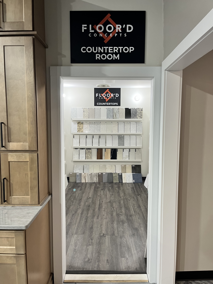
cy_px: 142
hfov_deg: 53.1
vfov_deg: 67.3
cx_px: 106
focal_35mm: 26
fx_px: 213
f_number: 1.6
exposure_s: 1/60
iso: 80
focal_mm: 5.1
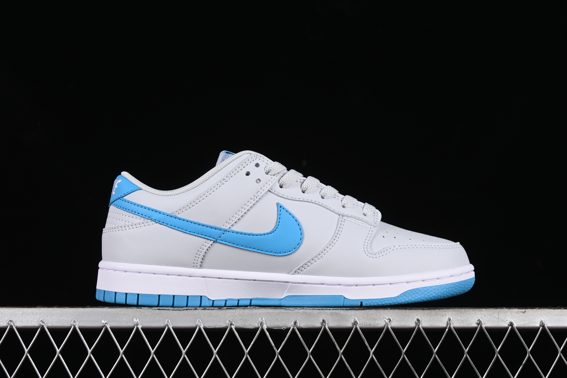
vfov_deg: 18.2
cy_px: 189
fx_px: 1181
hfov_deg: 27.0
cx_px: 284
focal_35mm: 75
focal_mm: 50
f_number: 8
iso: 160
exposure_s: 1/80
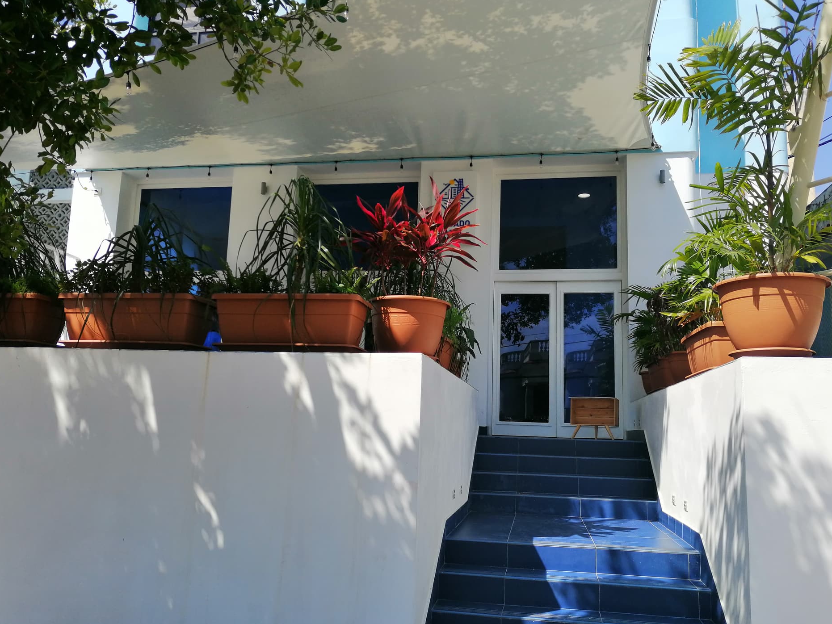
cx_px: 423
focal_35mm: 29
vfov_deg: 48.2
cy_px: 325
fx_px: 697
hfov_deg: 61.6
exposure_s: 1/1362
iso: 50
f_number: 1.8
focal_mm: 3.95
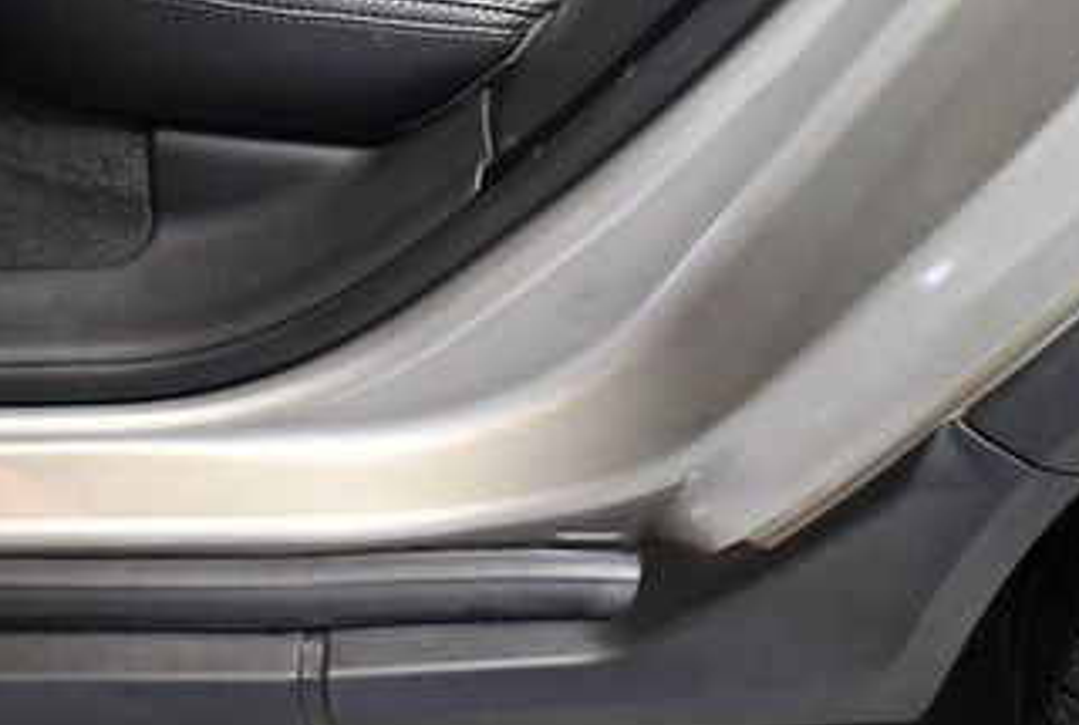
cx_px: 475
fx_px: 2163
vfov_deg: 19.0
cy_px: 234
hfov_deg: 28.0
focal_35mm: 72
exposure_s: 1/80
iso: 3200
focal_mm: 18
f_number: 3.5
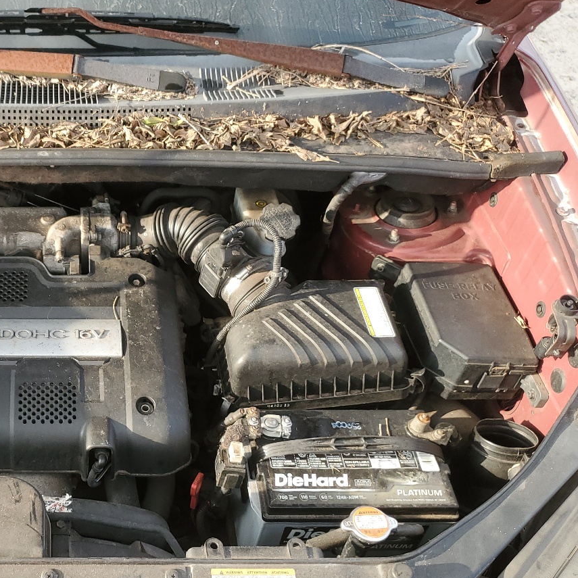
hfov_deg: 36.7
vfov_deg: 38.9
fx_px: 812
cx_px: 59
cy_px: 365
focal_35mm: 43
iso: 50
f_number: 1.5
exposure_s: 1/323
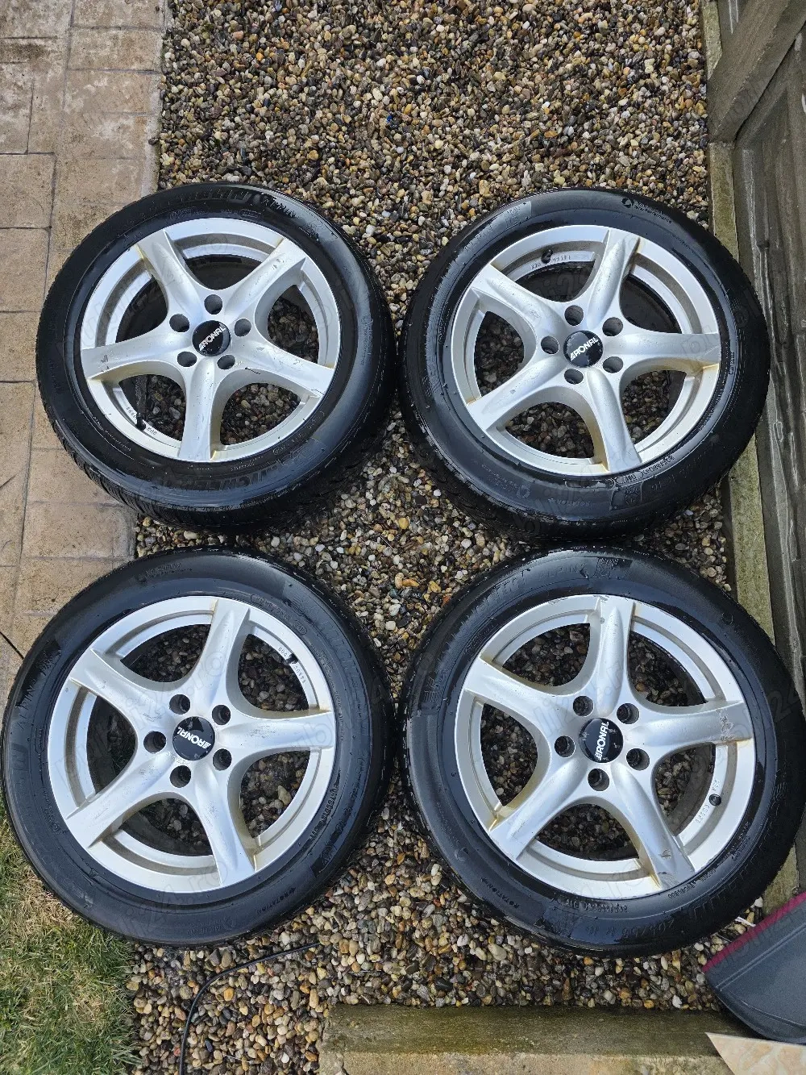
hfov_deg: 58.9
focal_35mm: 23
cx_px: 403
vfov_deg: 73.9
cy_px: 538
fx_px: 714
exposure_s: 1/370
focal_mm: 6.3
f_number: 1.7
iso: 40
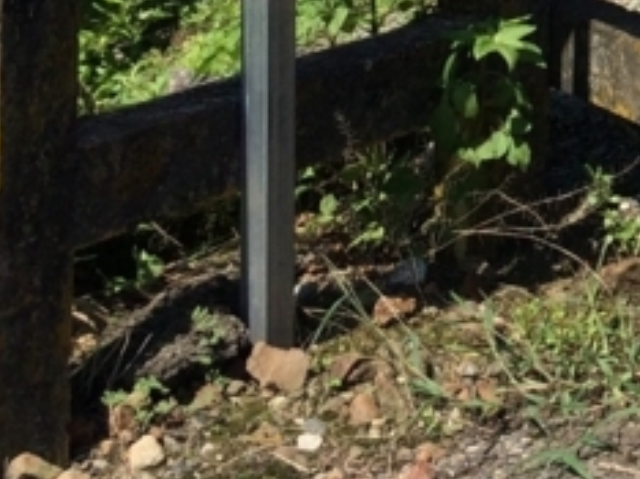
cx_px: 955
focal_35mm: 127
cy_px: -512
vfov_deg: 10.6
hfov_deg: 14.5
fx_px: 2346
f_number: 2.2
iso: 32
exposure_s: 1/2053
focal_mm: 4.15
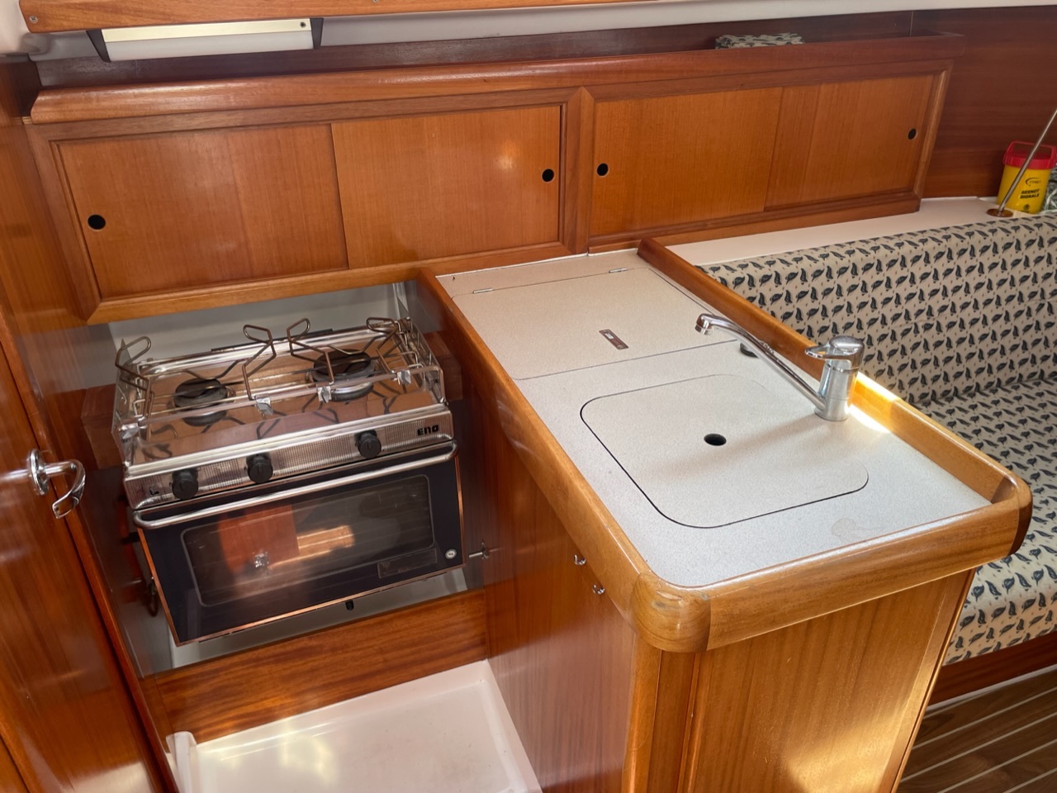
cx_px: 528
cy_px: 396
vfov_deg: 53.1
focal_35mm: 26
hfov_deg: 67.3
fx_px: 794
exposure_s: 1/121
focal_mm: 4.2
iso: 32
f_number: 1.6
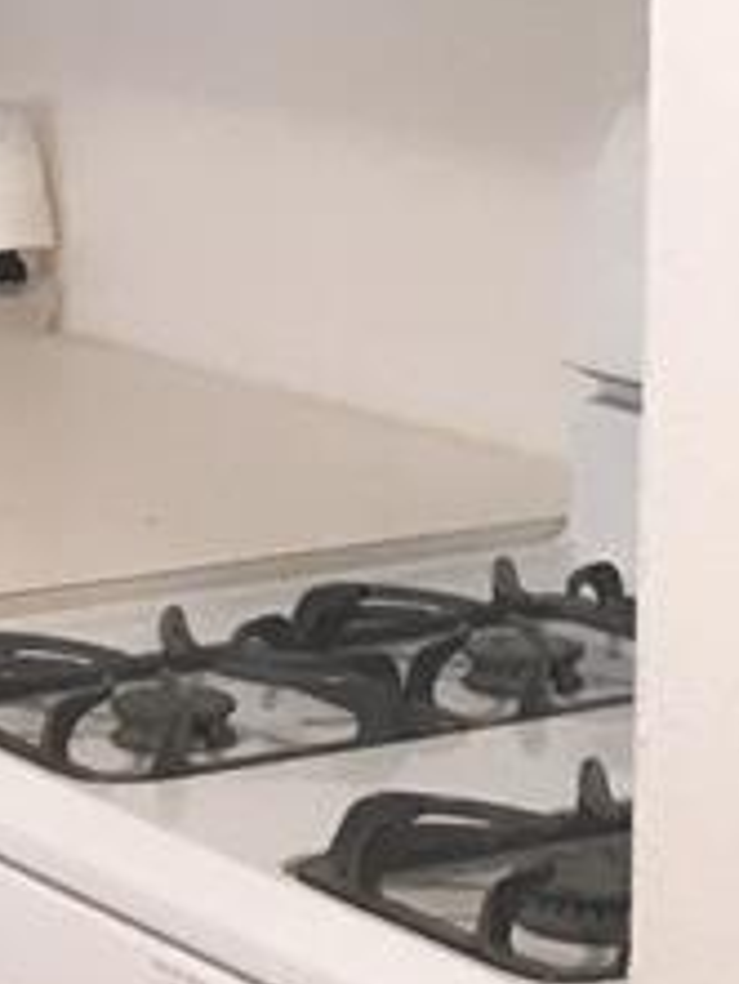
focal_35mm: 152
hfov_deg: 9.7
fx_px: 4322
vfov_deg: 12.9
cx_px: 71
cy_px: 784
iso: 40
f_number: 1.8
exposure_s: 1/20
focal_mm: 3.99
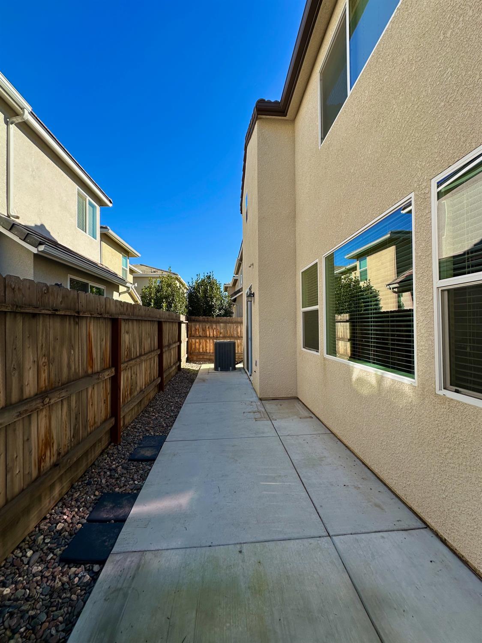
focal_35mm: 14
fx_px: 260
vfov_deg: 102.1
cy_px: 322
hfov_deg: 85.7
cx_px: 241
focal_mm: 2.22
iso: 40
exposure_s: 1/831
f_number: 2.2
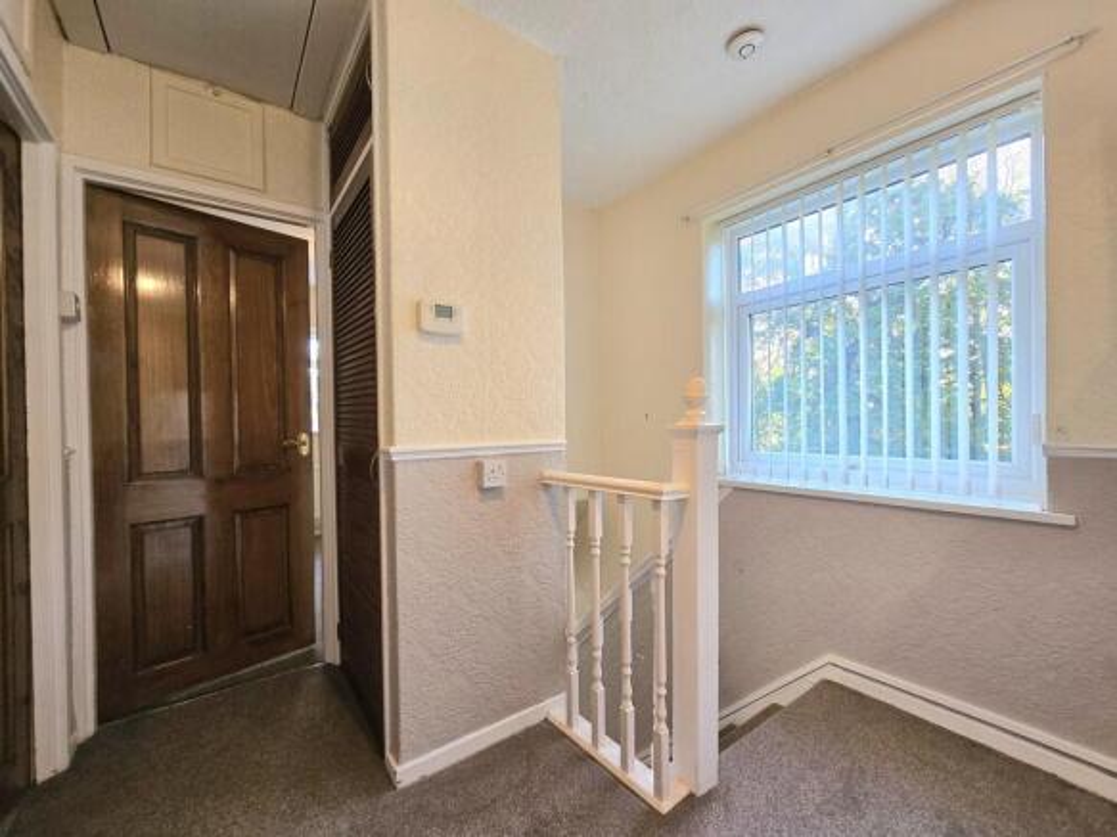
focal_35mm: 13
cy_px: 418
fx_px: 419
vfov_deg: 89.9
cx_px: 558
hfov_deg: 106.2
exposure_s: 1/50.3
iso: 100
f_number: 2.2
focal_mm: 2.2
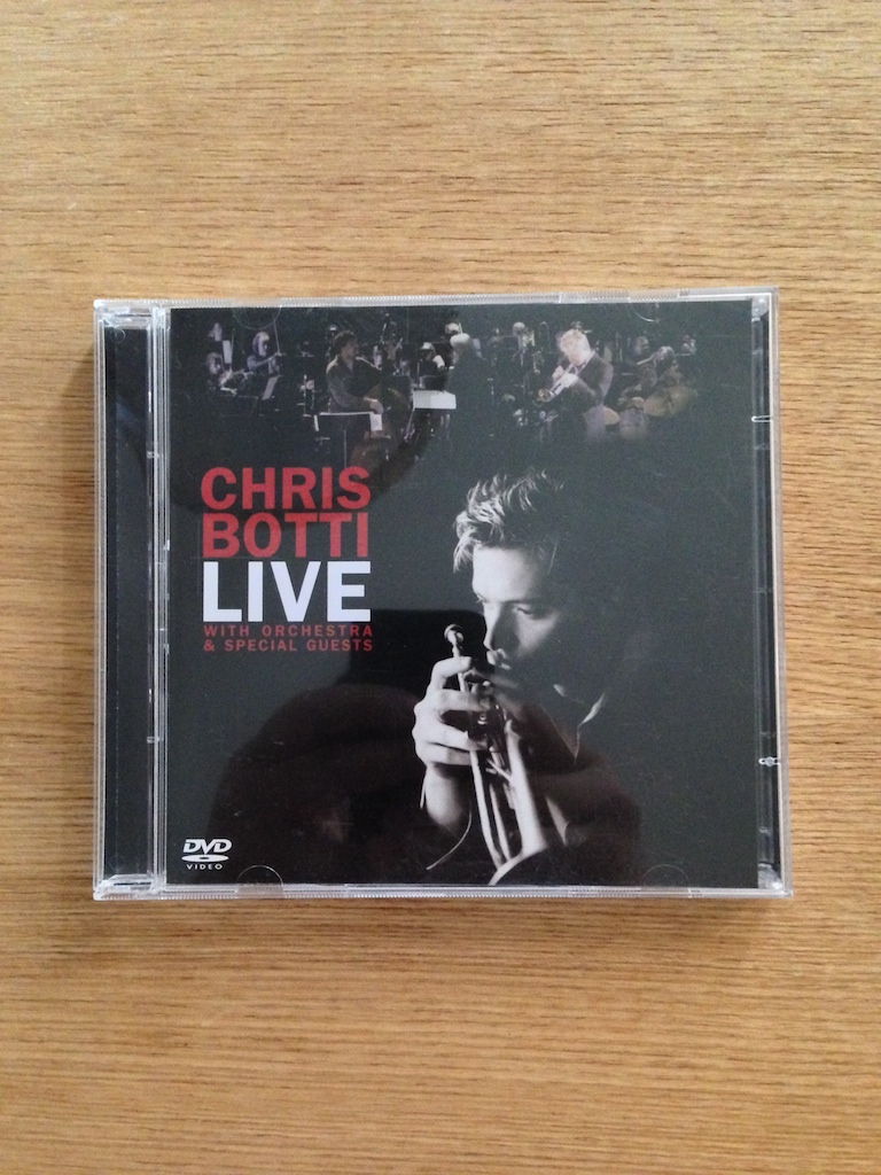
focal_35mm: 33
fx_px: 1120
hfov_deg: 42.9
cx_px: 440
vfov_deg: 55.4
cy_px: 588
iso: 800
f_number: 2.4
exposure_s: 1/15
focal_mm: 4.12
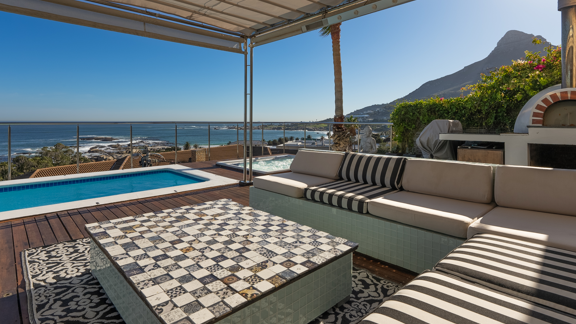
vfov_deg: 57.4
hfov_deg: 89.5
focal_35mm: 19
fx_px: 290
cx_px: 298
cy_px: 116
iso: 100
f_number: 9
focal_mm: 14
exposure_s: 1/500
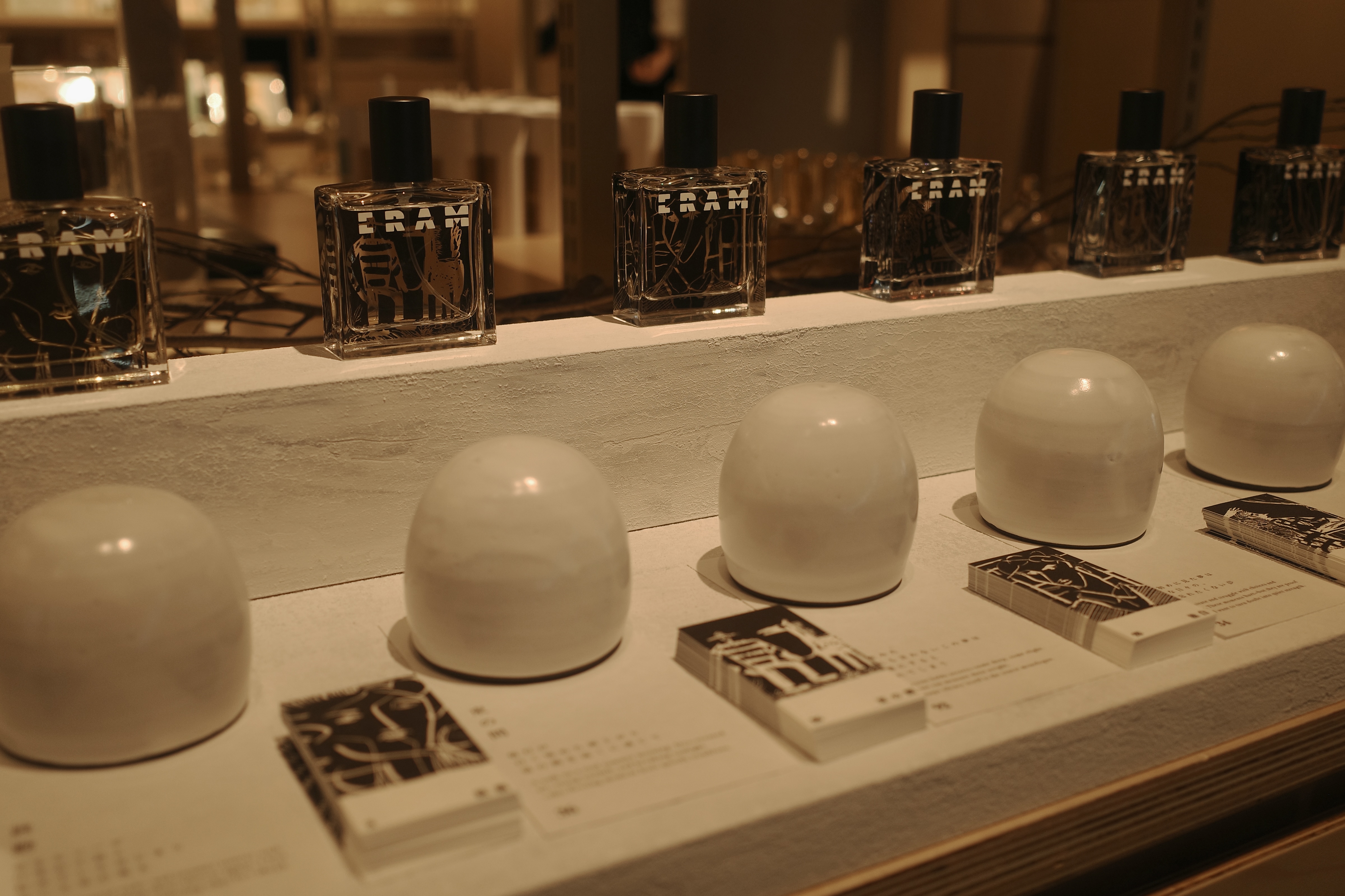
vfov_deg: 37.9
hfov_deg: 54.4
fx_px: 1308
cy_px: 448
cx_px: 672
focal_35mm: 35
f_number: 2.8
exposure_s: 1/60
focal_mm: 18.3
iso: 200
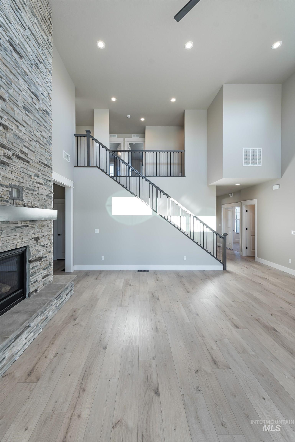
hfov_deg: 81.3
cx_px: 148
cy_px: 221
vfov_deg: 104.2
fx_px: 172
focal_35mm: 14
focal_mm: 14
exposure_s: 1/60
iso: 200
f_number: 5
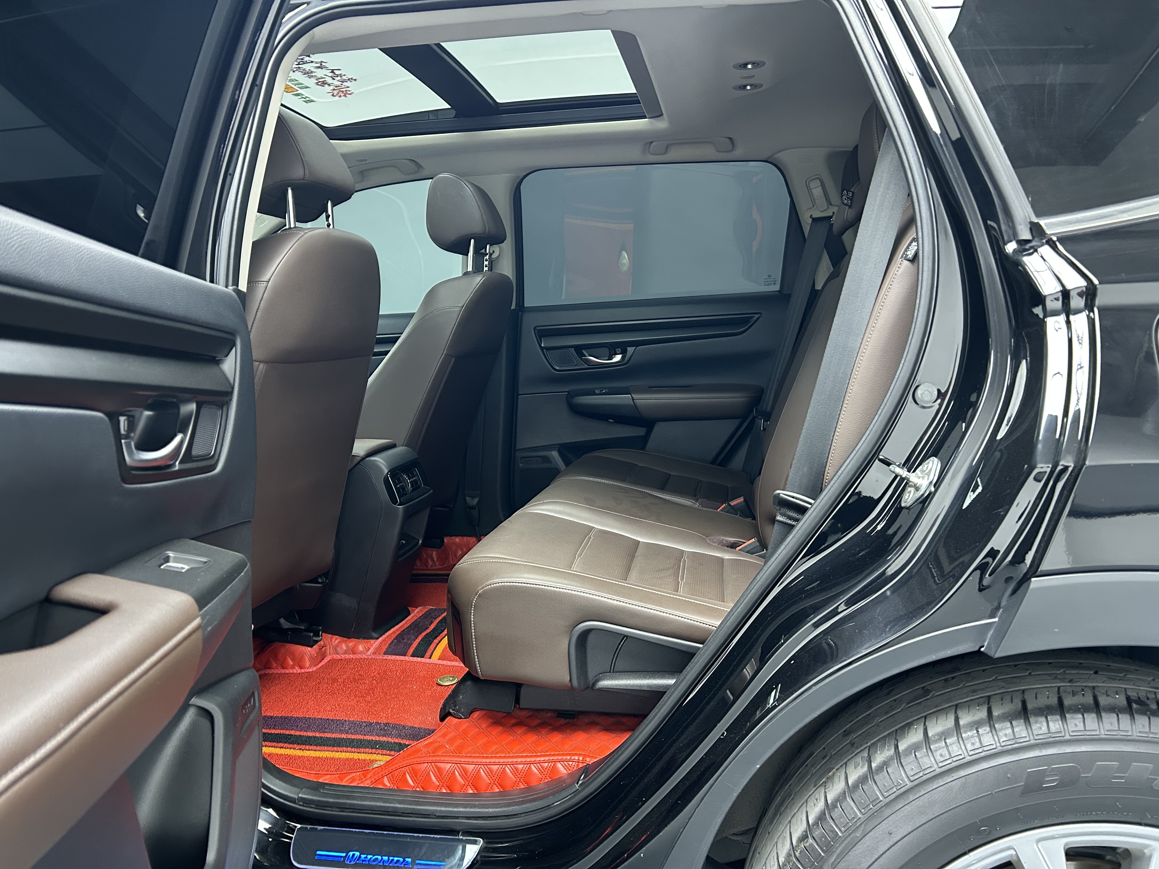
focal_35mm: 26
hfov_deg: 67.3
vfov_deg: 53.1
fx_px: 871
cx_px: 580
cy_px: 434
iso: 250
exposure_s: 1/50
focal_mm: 5.7
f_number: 1.5
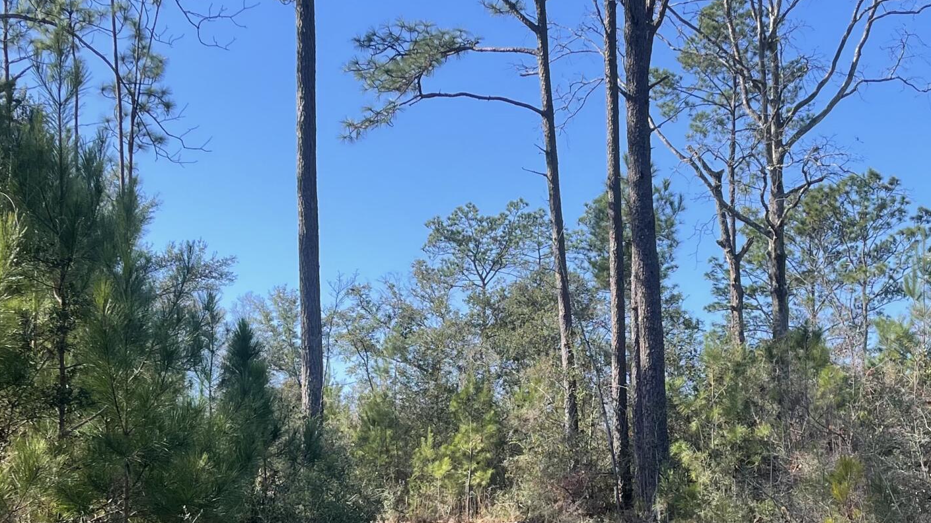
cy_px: 423
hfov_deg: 36.0
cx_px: 523
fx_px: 1432
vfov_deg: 20.5
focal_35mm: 58
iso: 32
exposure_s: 1/1252
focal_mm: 5.1
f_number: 1.6
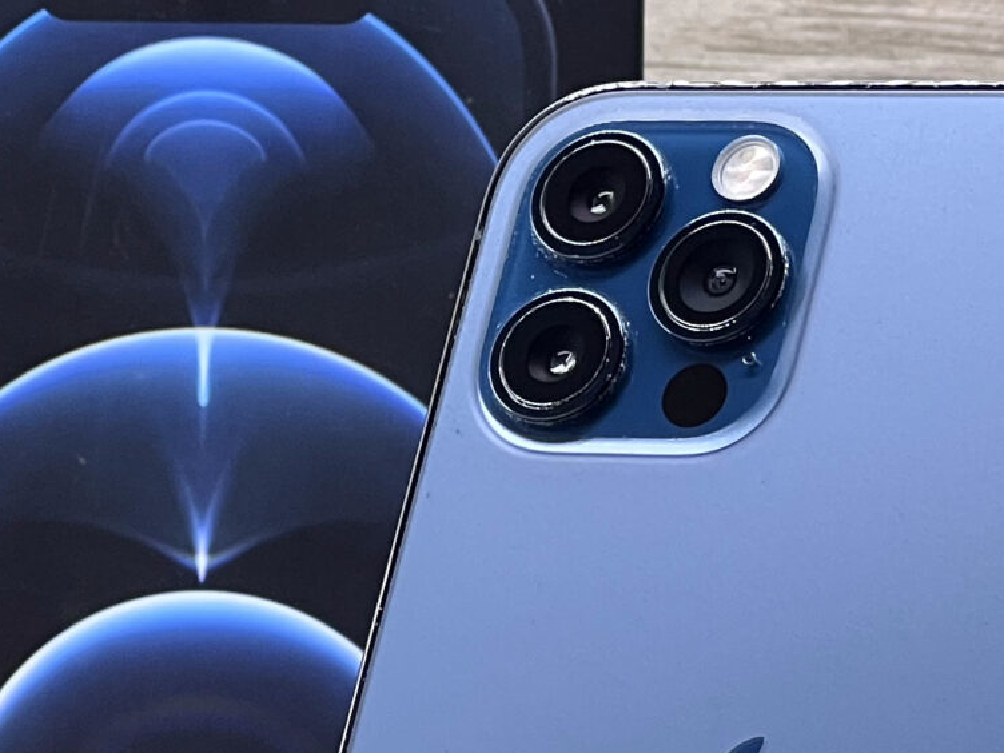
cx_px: 772
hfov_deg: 7.5
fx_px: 7599
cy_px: 951
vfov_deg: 5.6
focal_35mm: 262
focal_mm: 9
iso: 125
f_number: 2.8
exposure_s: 1/100
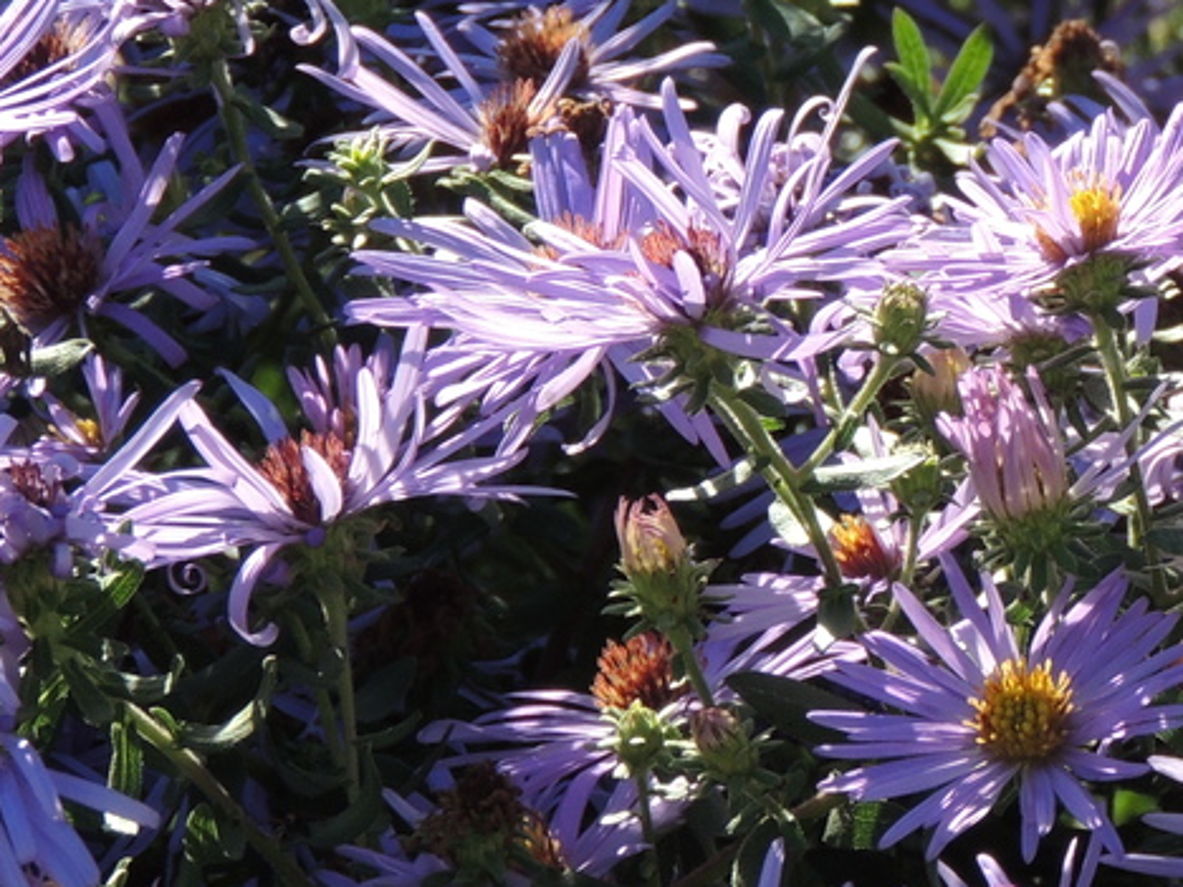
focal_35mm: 821
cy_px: 111
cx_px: 1350
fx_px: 28058
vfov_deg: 1.8
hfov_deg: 2.4
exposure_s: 1/320
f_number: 4.8
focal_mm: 53.5
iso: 100
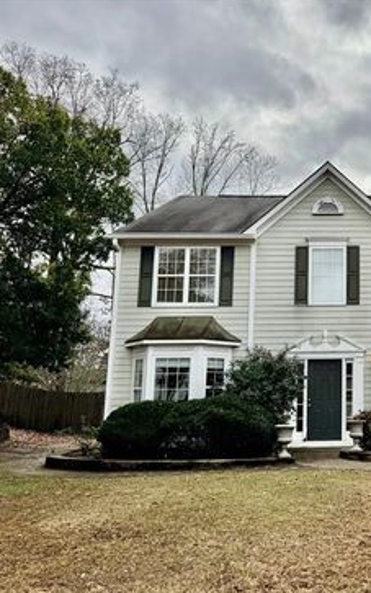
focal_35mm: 35
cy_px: 300
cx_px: 382
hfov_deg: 32.9
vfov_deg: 55.3
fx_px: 566
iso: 80
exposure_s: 1/3802
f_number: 1.78
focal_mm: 6.76
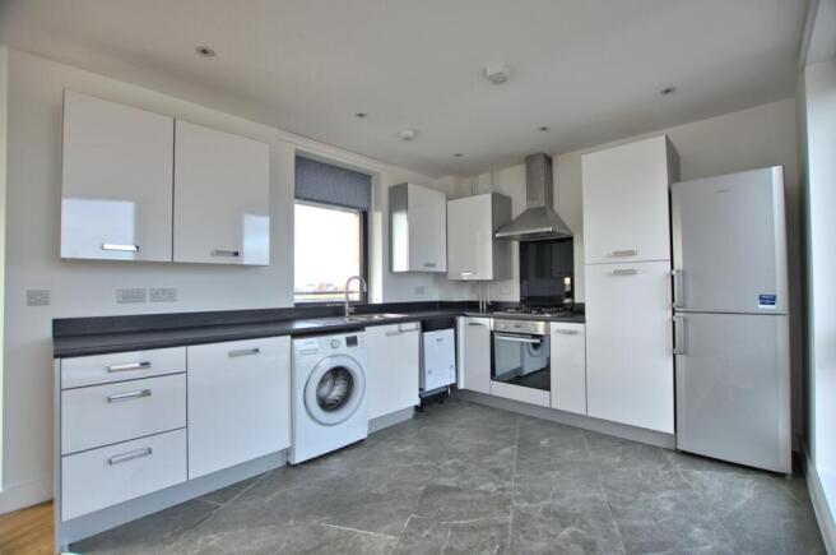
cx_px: 418
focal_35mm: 15
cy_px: 278
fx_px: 348
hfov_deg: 100.5
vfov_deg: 77.1
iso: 100
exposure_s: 1/60
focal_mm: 10
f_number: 3.5
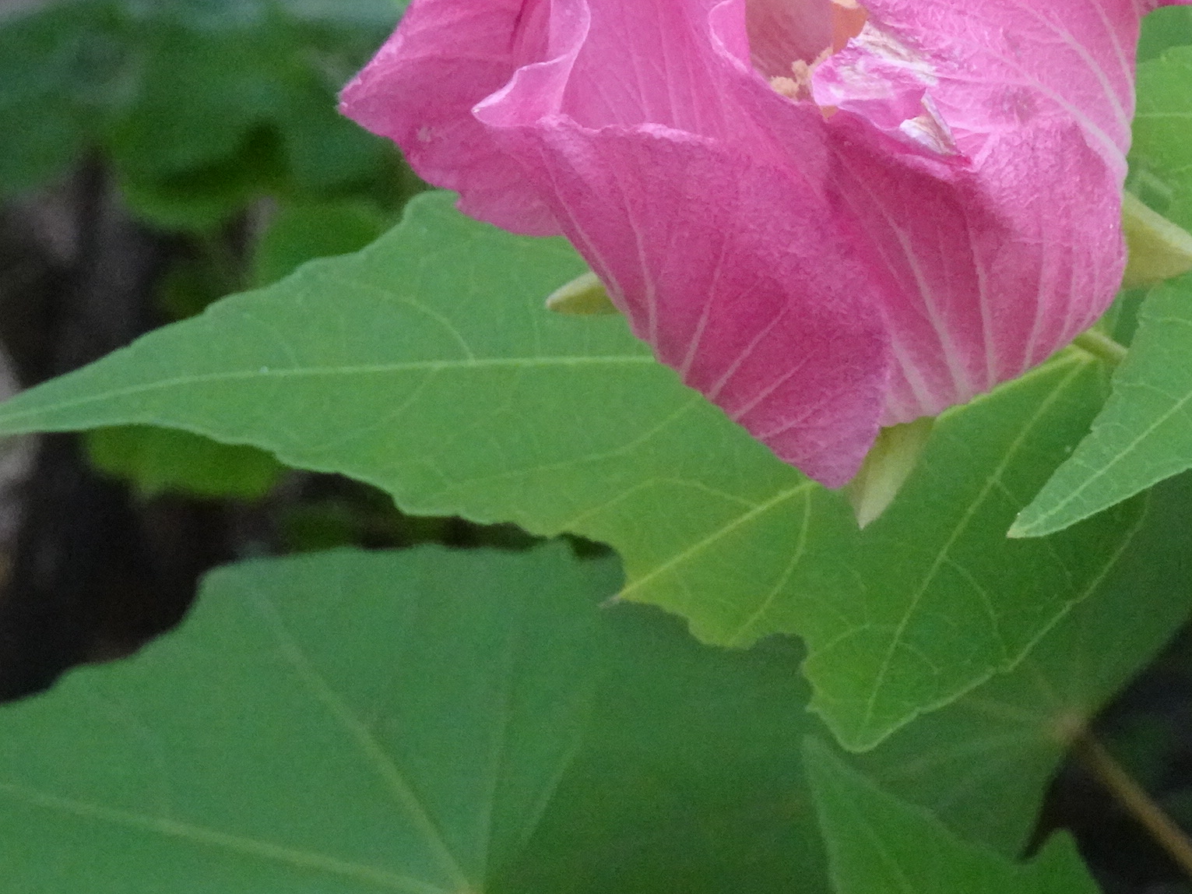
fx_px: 3615
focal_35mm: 105
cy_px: 259
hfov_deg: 18.6
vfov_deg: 14.1
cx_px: 872
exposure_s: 1/250
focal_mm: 9.87
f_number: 4.5
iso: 1250
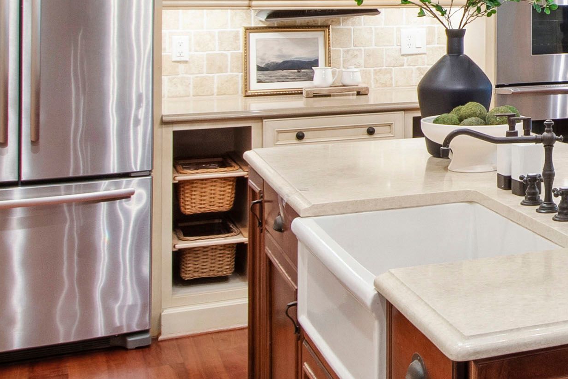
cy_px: 6
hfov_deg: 26.0
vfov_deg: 19.5
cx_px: 710
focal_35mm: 68
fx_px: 1073
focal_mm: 10
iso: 100
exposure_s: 1
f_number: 8
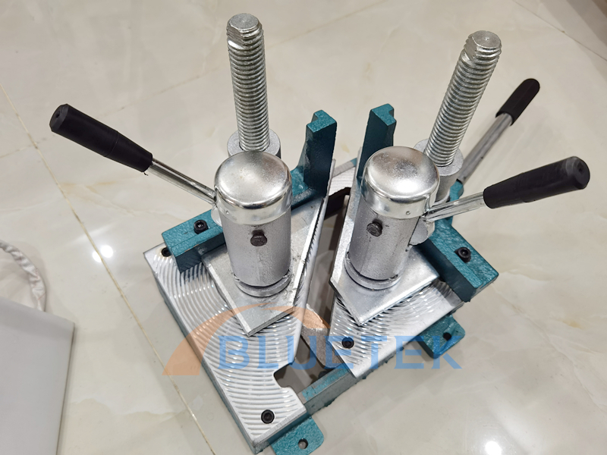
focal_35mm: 27
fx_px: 473
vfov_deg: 51.4
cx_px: 304
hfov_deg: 65.3
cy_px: 228
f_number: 1.9
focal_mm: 6.71
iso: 125
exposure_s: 1/50
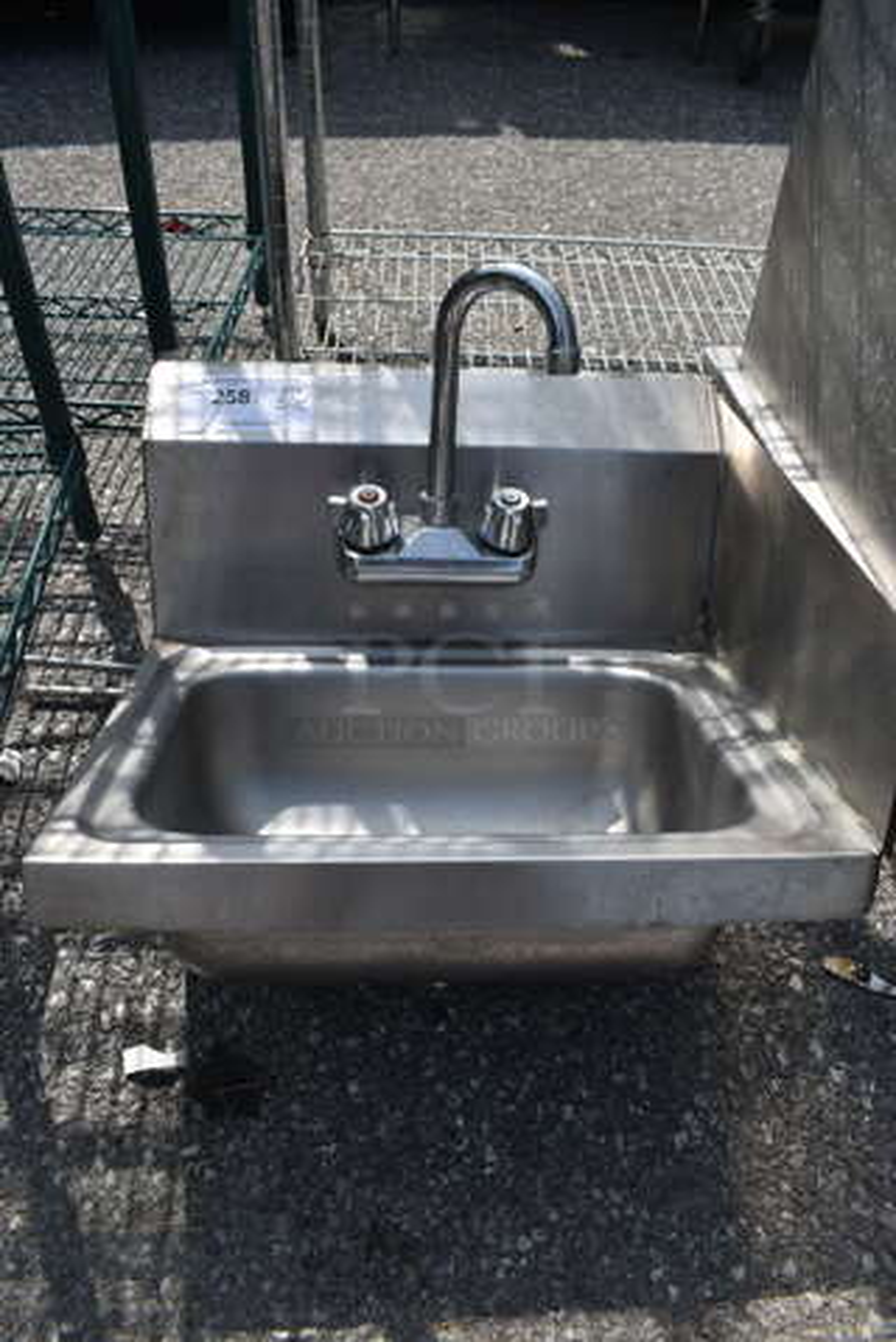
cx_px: 448
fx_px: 1006
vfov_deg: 67.4
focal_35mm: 27
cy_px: 671
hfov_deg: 48.0
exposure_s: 1/250
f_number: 8
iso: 100
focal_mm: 18
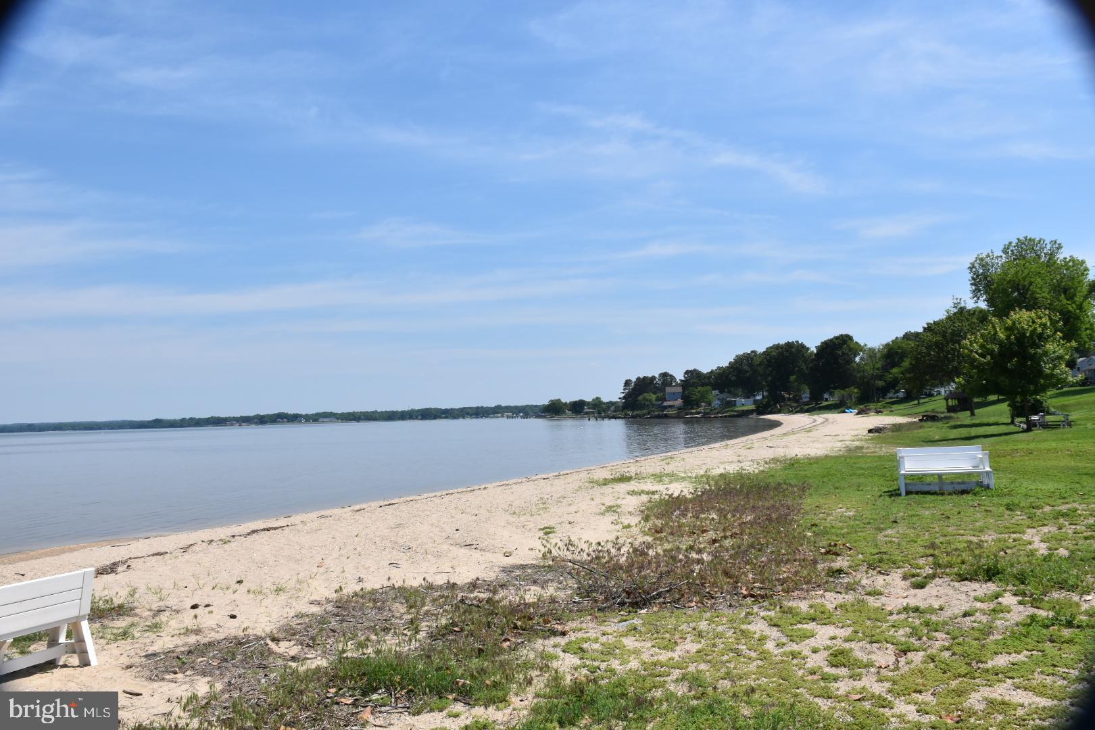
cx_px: 548
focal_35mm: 33
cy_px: 365
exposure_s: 1/400
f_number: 10
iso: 200
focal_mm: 22
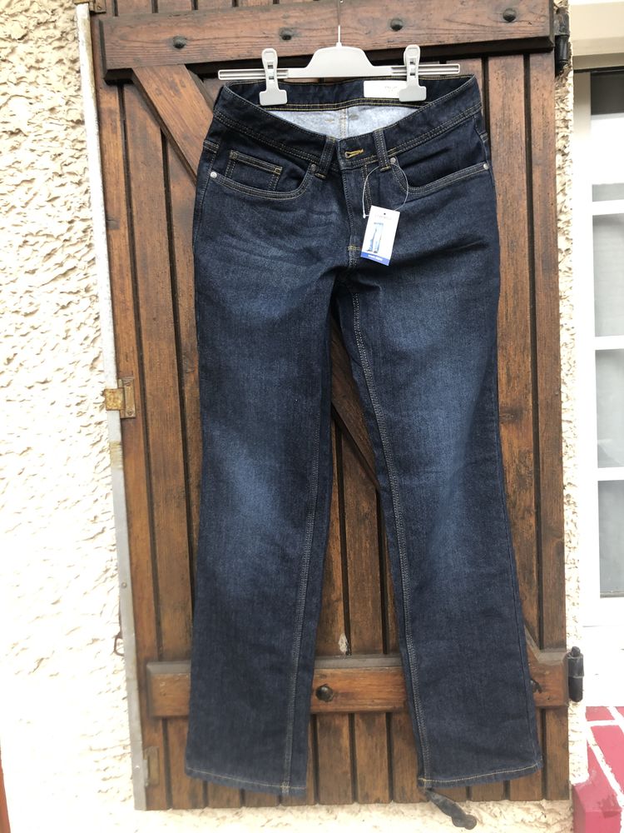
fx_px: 673
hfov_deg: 49.7
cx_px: 312
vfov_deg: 63.4
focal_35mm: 28
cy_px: 416
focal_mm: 3.99
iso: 32
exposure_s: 1/30
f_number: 1.8
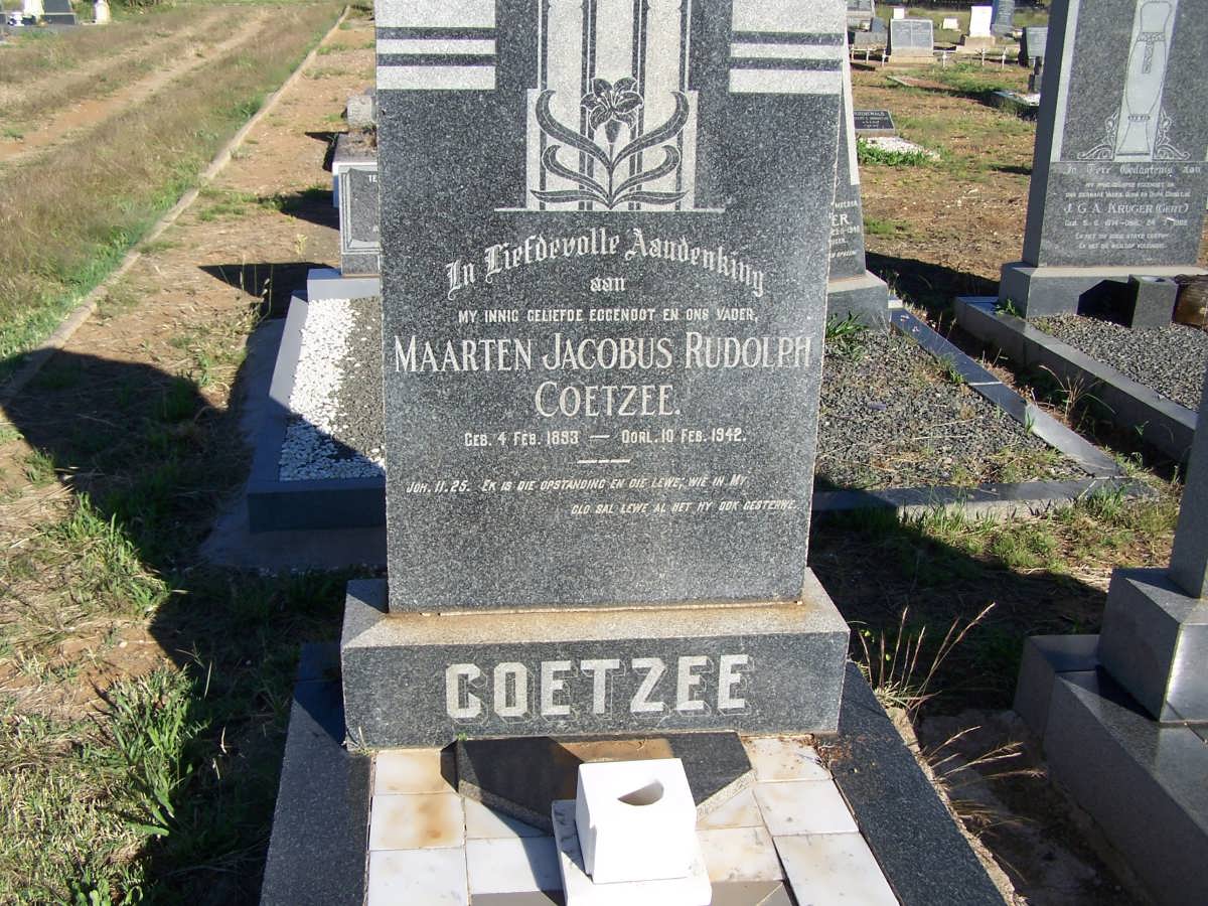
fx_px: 1326
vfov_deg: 37.7
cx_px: 604
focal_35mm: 38
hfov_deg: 49.0
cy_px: 453
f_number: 4
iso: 80
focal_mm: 6.3
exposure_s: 1/750
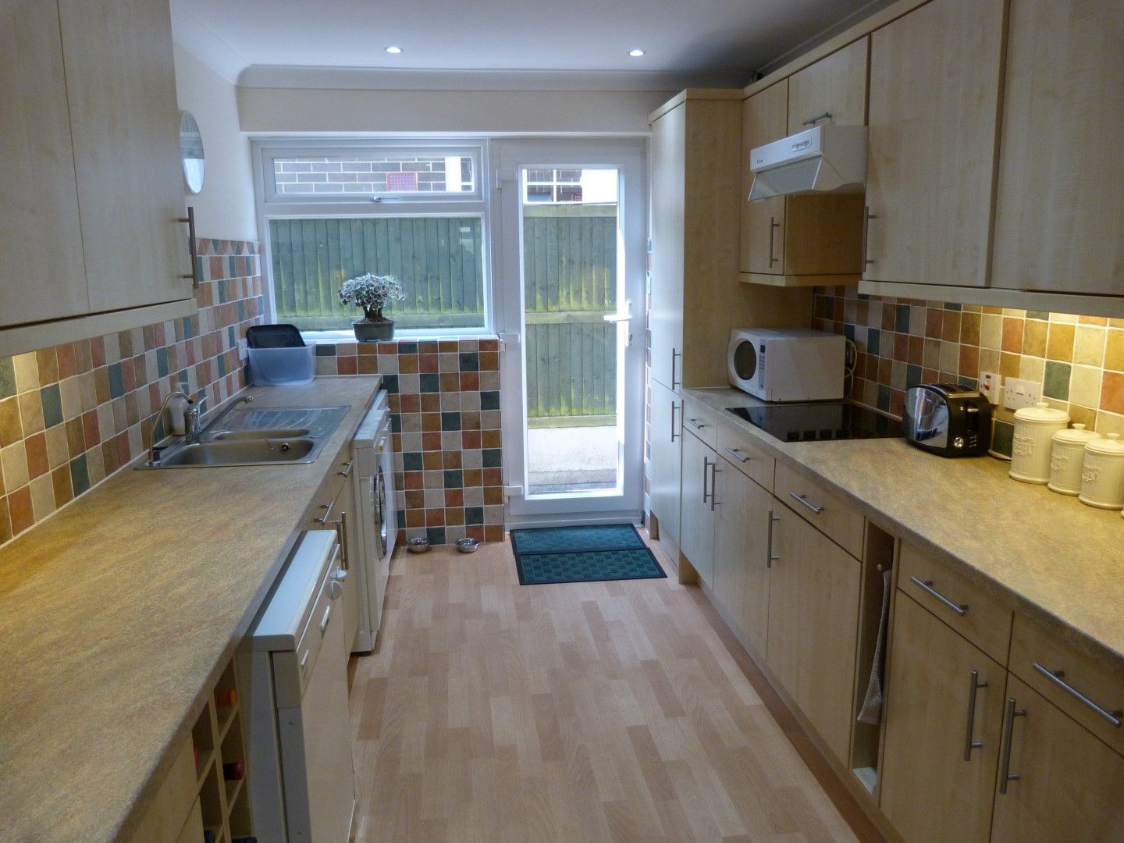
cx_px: 562
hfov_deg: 69.4
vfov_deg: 54.9
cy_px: 422
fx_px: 812
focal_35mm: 25
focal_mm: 4.5
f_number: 2.8
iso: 200
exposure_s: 1/60
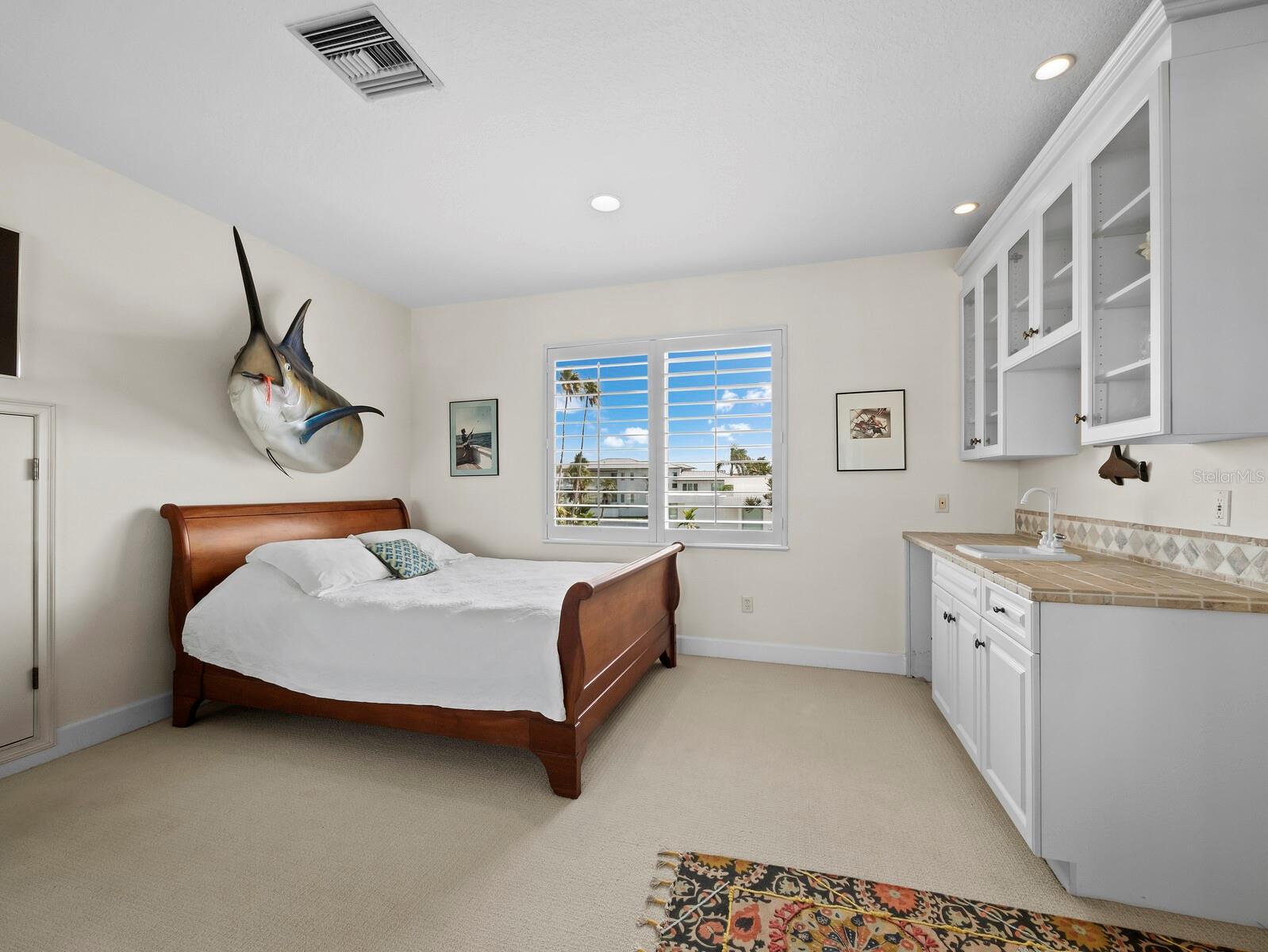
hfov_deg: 102.0
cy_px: 476
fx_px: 513
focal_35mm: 14
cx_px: 634
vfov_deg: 85.7
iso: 200
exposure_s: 1/6
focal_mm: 7
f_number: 11
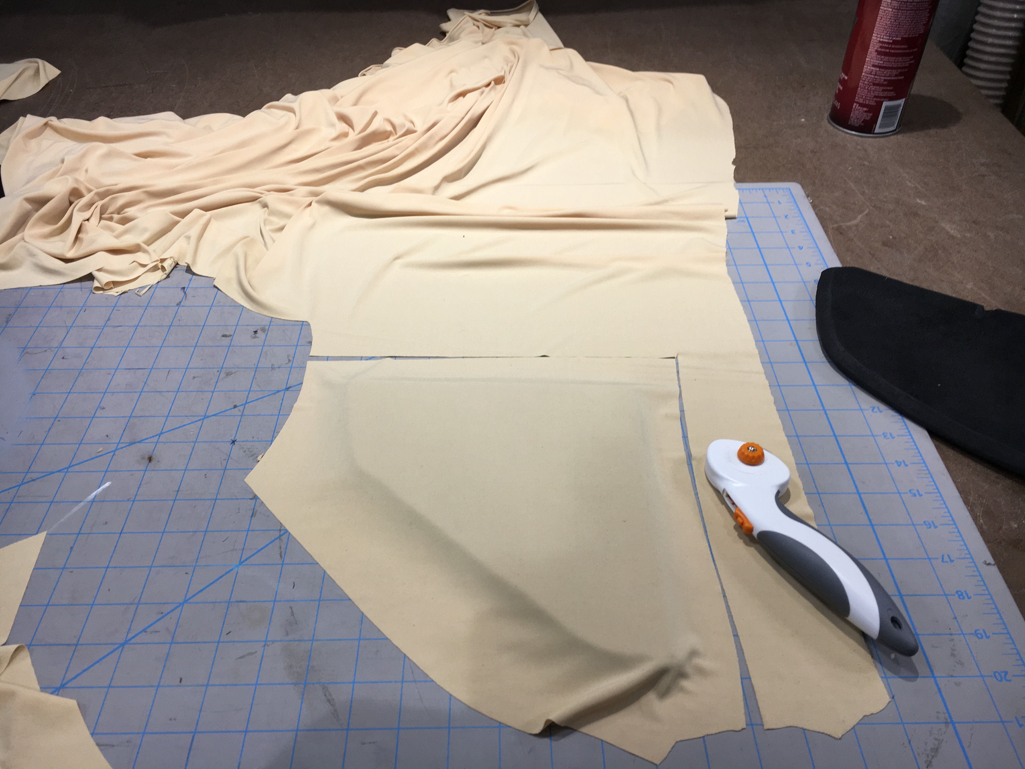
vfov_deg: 48.2
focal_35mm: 29
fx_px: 859
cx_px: 512
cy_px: 384
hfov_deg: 61.7
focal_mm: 4.15
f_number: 2.2
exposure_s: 1/60
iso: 25
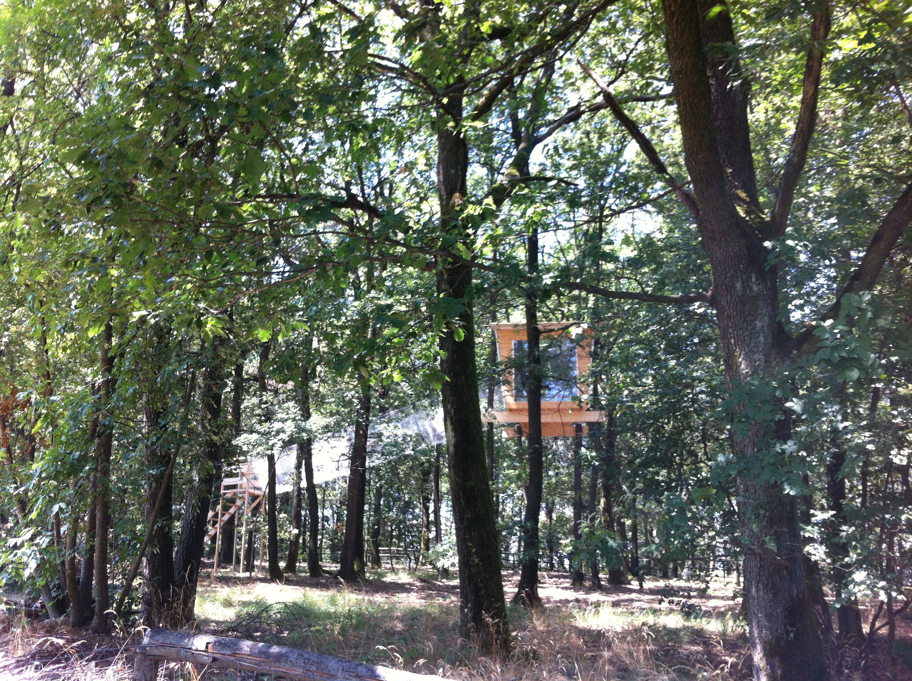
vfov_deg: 40.6
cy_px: 340
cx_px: 456
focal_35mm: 35
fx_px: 921
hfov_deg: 52.7
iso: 125
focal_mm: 3.85
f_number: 2.8
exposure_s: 1/120
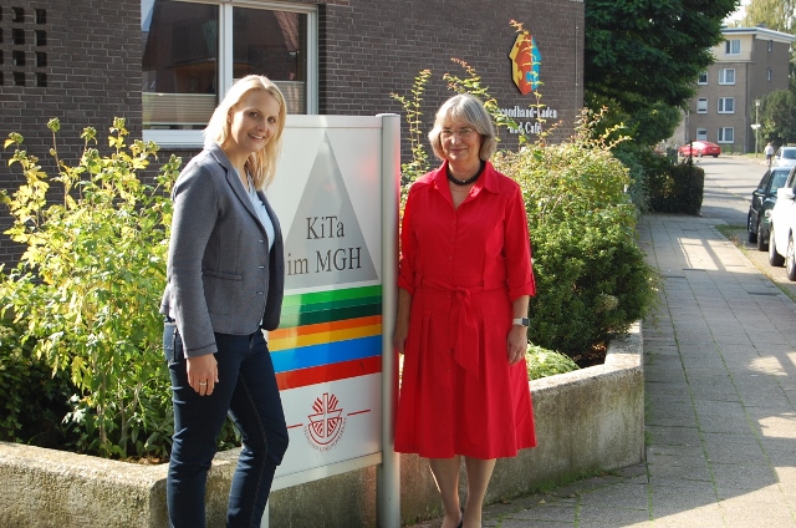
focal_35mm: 75
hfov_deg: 27.0
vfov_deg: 18.1
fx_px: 1655
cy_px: 264
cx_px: 398
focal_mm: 50
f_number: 6.3
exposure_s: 1/160
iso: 200
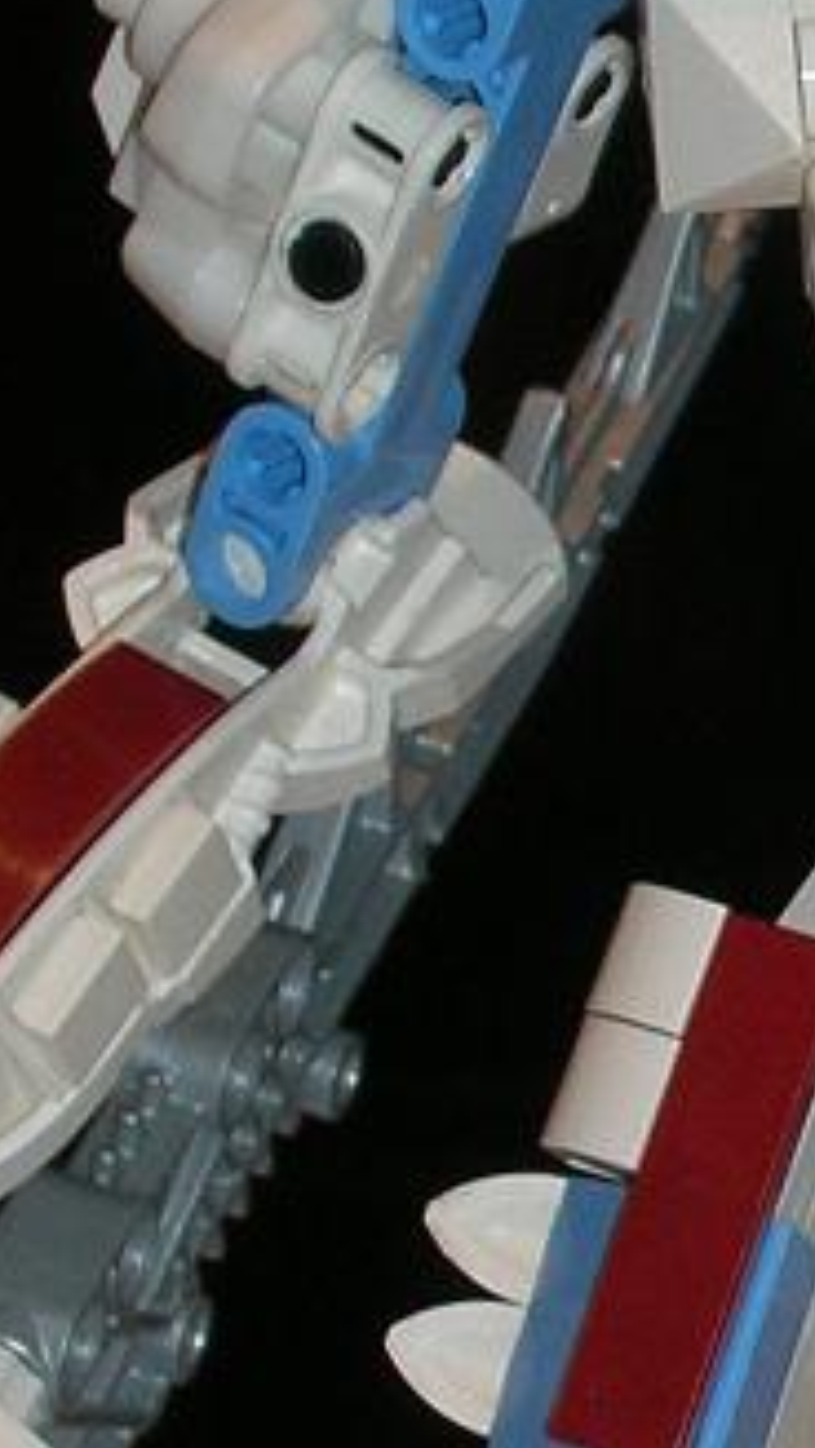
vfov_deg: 7.9
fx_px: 10447
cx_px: 1355
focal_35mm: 272
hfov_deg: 4.4
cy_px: 1134
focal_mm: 10.4
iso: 50
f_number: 3.6
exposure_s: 1/60.1
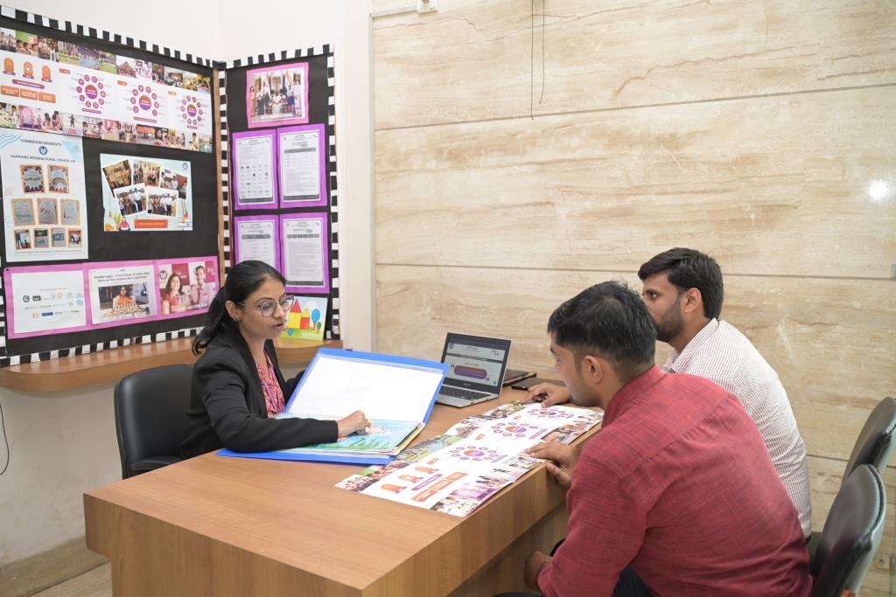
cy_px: 298
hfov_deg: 65.5
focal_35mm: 28
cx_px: 448
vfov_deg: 46.4
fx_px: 697
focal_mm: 28
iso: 800
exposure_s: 1/125
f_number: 3.2
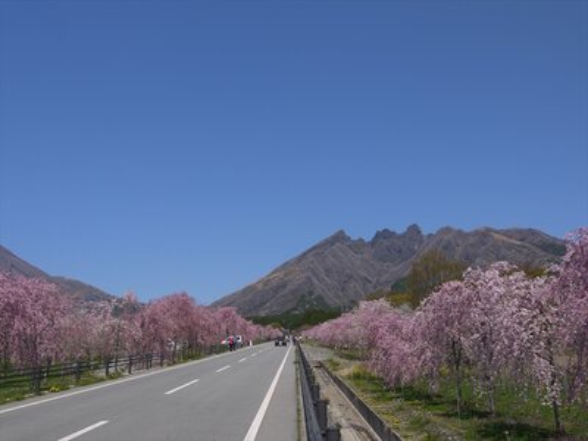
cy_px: 220
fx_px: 578
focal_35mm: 34
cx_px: 294
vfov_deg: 41.8
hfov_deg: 54.0
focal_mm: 17
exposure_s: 1/500
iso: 160
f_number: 9
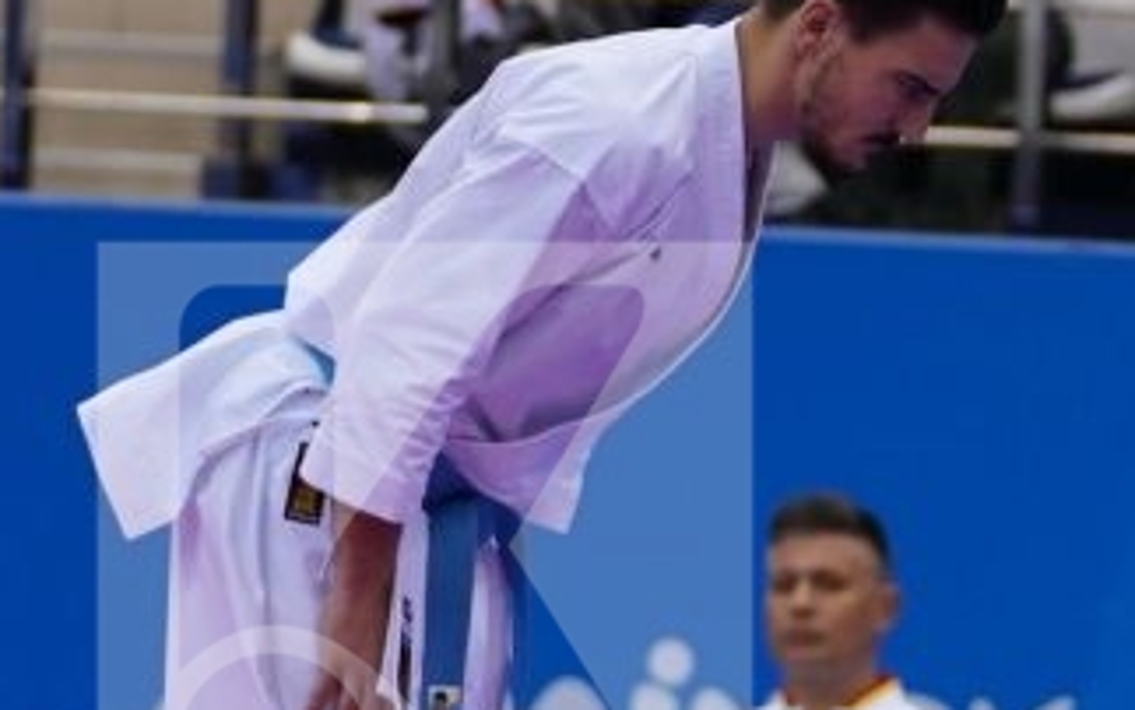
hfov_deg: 3.0
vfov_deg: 1.9
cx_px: 1616
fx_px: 21595
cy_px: 562
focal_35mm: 698
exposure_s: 1/1000
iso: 1000
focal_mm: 123
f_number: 2.8
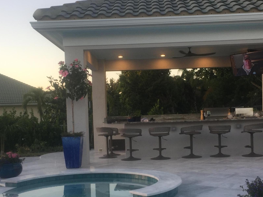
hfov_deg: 36.8
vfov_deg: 27.9
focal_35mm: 52
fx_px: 395
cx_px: 145
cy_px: 132
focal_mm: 4.15
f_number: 2.2
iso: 32
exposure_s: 1/120
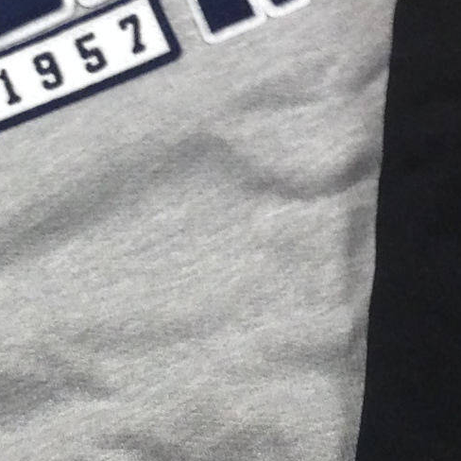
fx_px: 2938
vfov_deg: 8.9
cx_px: 367
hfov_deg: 9.0
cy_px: -43
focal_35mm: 195
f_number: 2.4
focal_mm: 4.12
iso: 64
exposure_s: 1/40
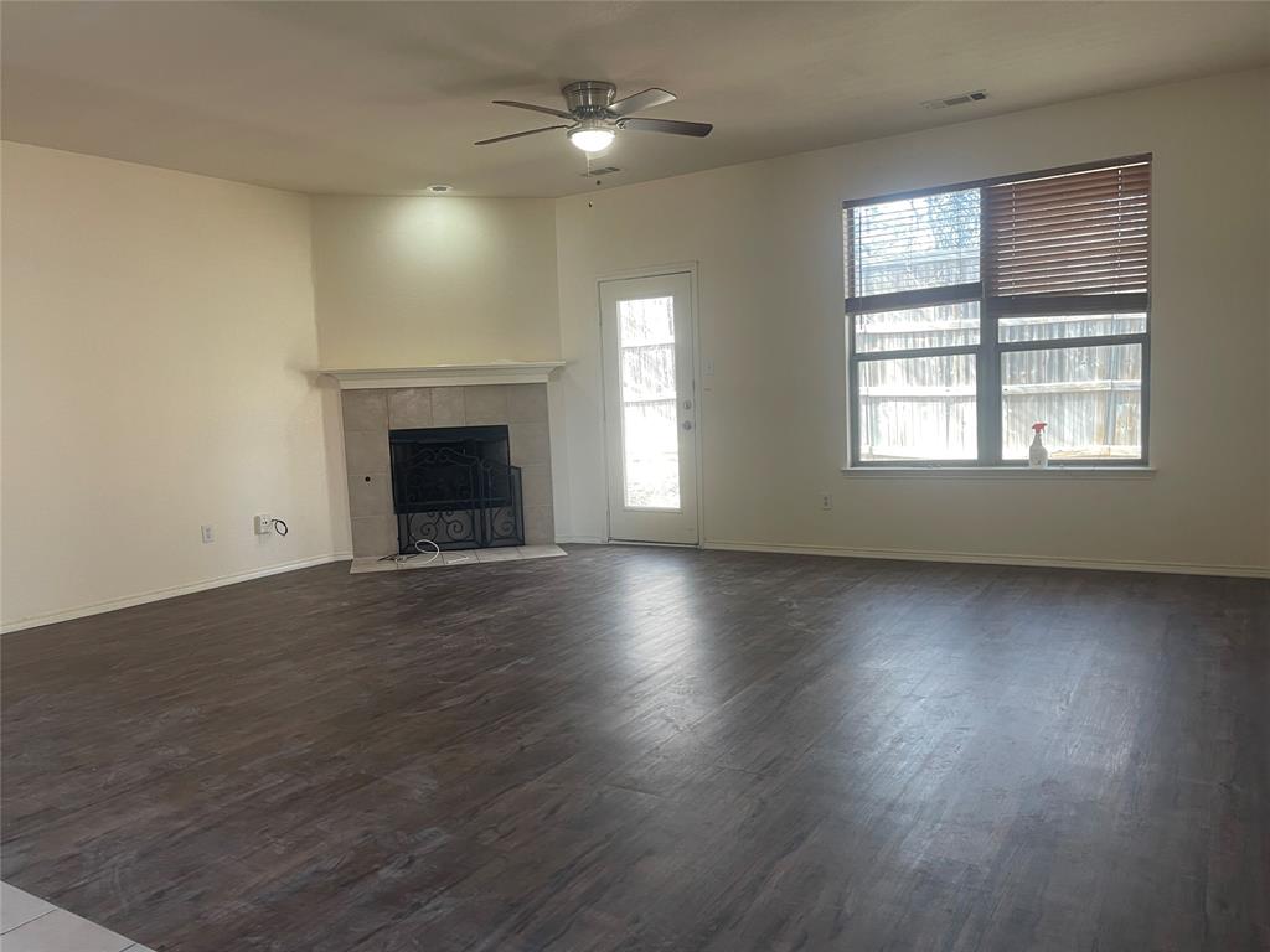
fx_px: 917
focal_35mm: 25
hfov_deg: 69.4
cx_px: 635
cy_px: 476
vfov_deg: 54.9
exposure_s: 1/75
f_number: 1.6
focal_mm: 5.1
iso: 125
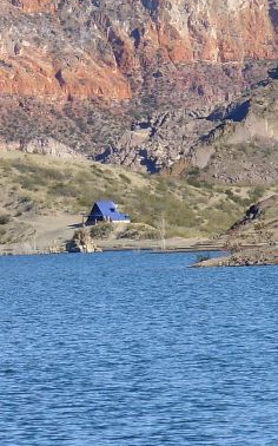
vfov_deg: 4.9
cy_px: 186
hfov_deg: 3.1
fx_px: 5168
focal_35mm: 426
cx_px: 113
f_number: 5
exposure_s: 1/456
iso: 50
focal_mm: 31.4
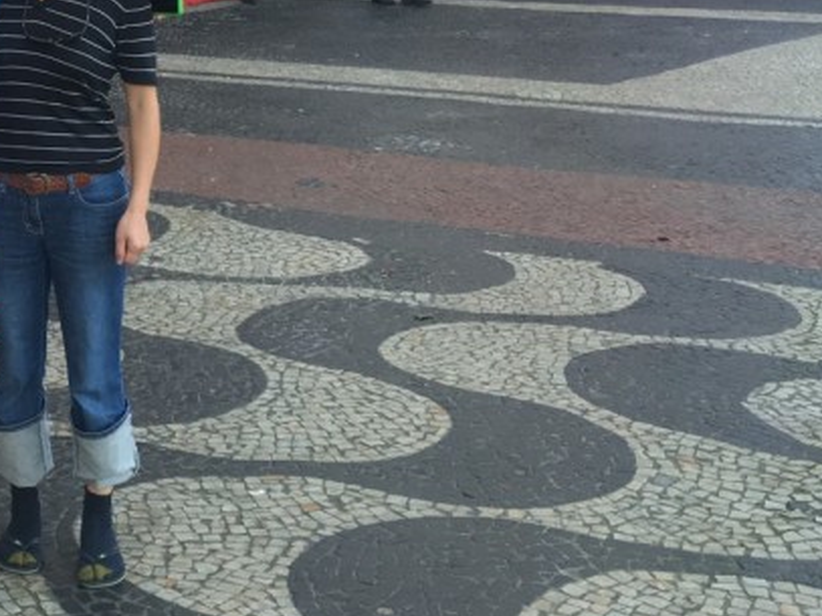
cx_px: -61
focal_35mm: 73
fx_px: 1733
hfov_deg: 25.0
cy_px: -103
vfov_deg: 19.1
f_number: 2.2
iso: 40
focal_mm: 4.15
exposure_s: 1/120
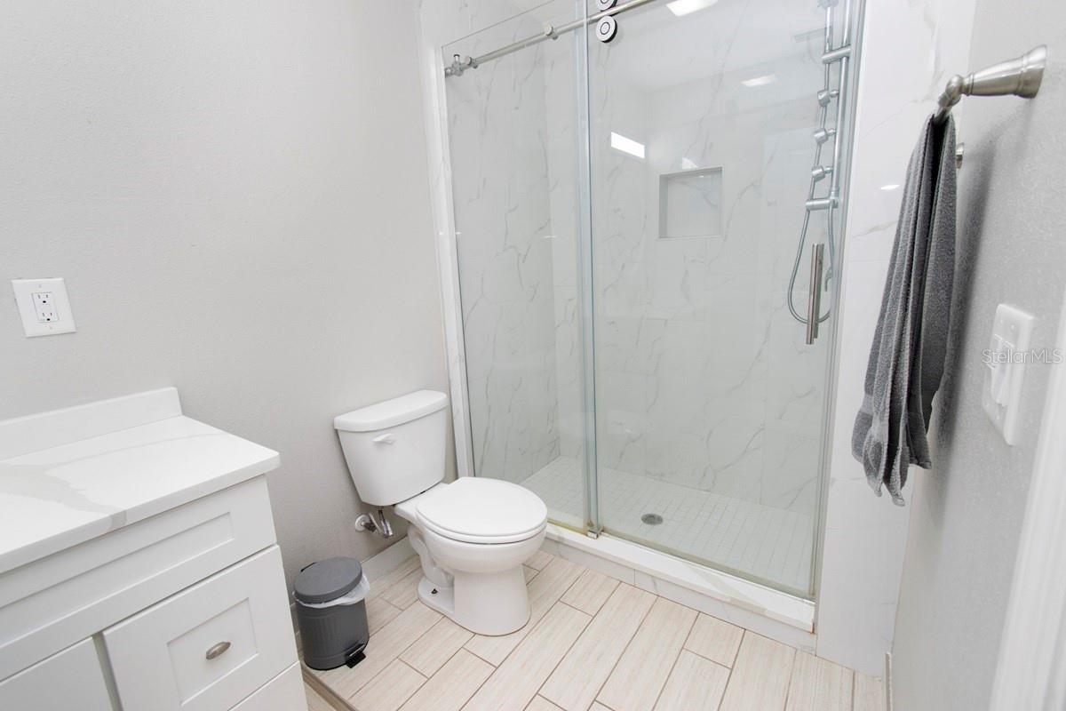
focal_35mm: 15
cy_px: 356
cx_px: 533
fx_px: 444
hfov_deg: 100.4
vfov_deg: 77.3
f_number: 4.5
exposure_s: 1/60
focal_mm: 10
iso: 900
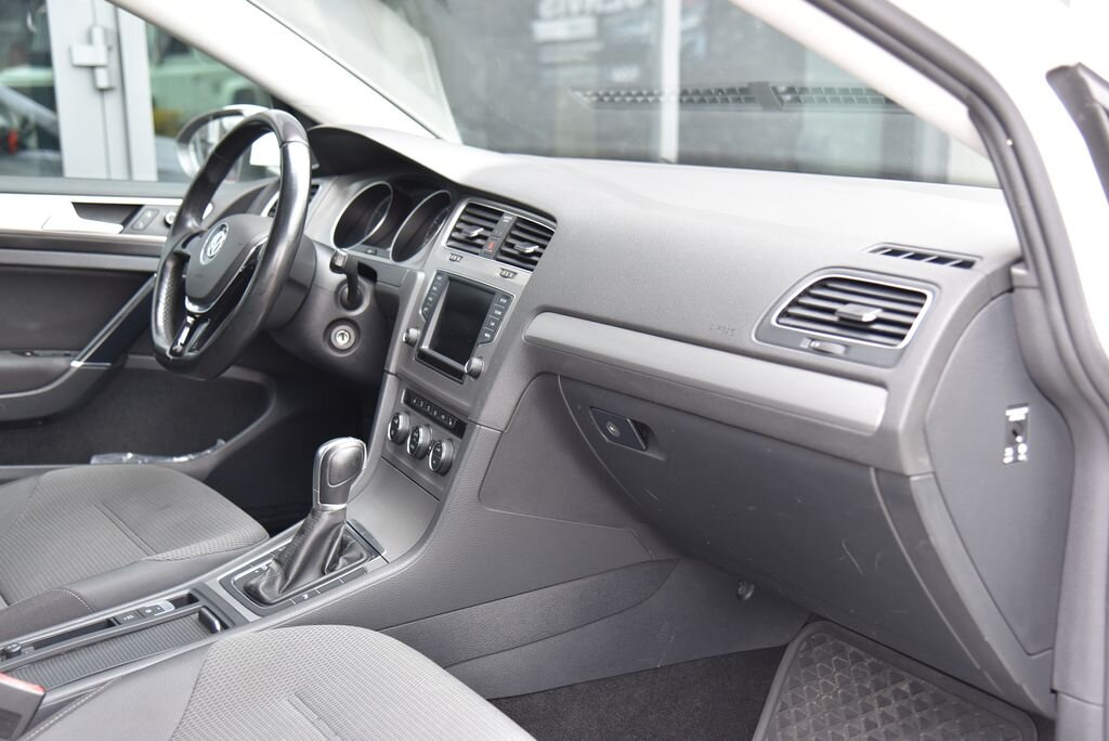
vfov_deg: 29.3
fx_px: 1418
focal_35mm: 46
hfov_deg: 42.7
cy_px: 370
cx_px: 554
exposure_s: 1/25
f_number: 4
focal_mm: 46
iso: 500
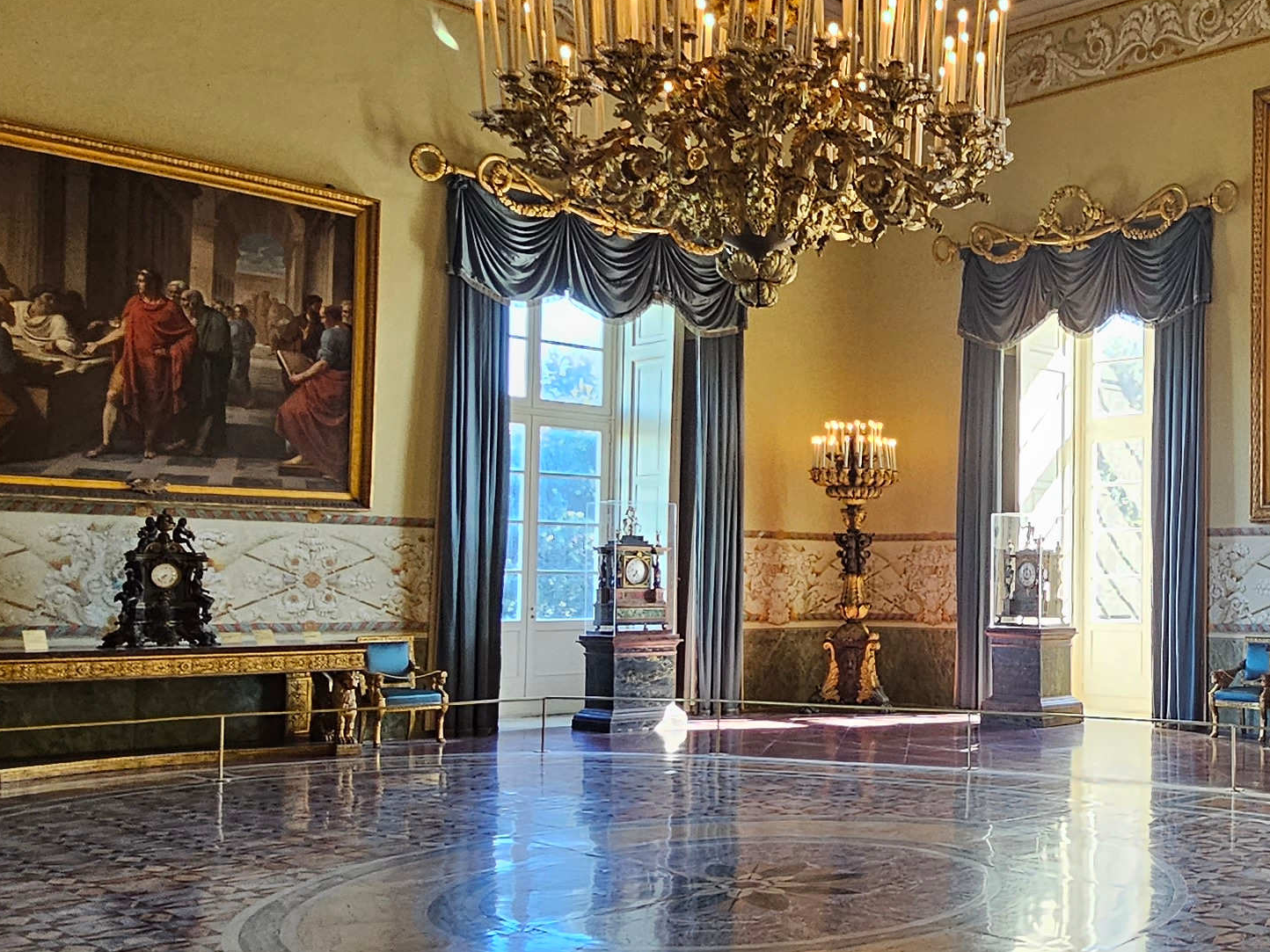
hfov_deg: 46.4
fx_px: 1321
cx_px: 1142
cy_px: 525
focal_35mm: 36
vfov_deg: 39.6
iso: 160
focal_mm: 2.2
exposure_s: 1/71
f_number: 2.2
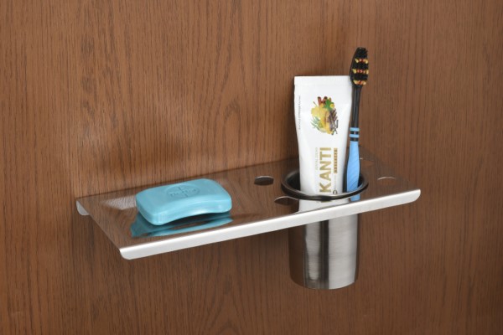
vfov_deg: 10.8
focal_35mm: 127
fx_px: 1774
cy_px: 168
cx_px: 252
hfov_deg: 16.1
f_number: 16
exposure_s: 1/50
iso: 200
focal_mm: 85
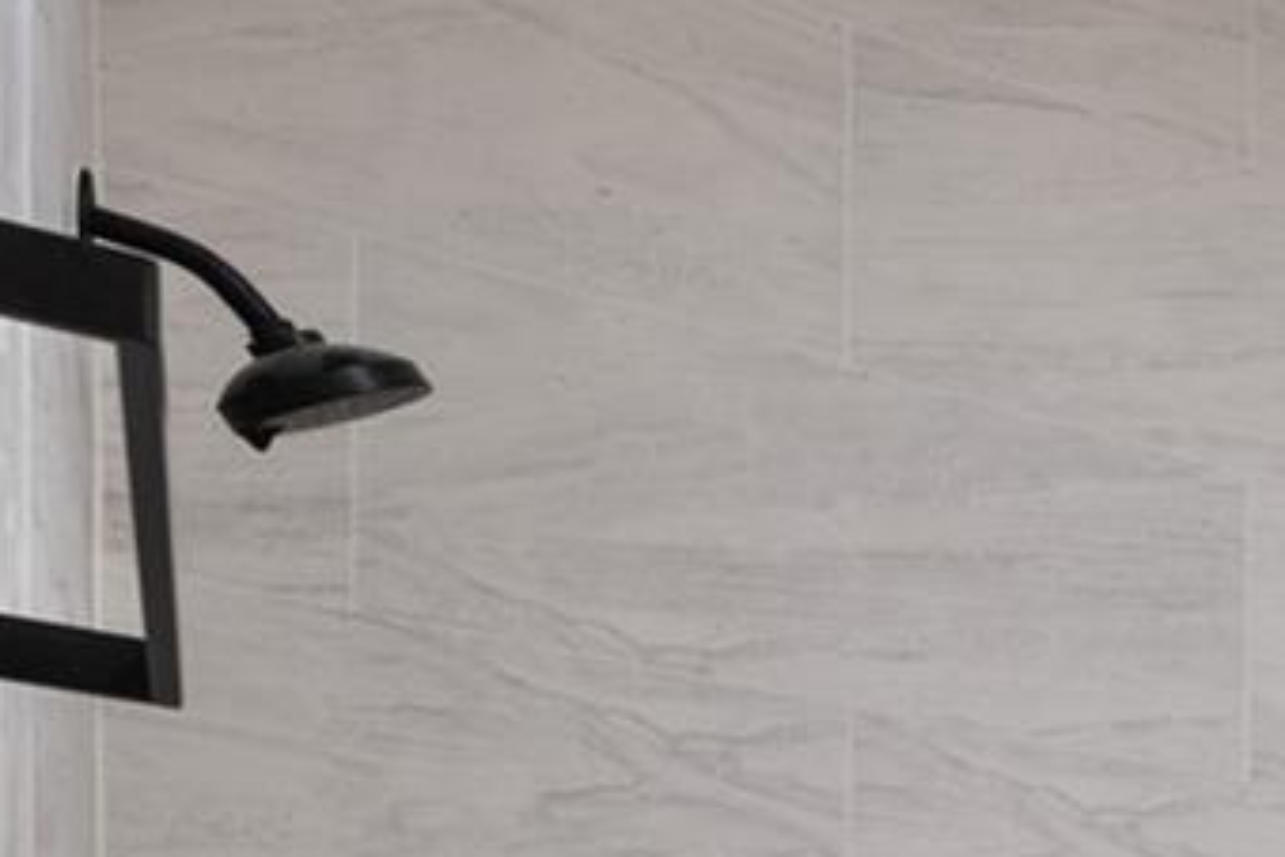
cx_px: 2960
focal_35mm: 66
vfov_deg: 16.9
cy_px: 1559
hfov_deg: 16.1
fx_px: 2356
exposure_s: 1/3
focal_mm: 14
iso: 400
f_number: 8
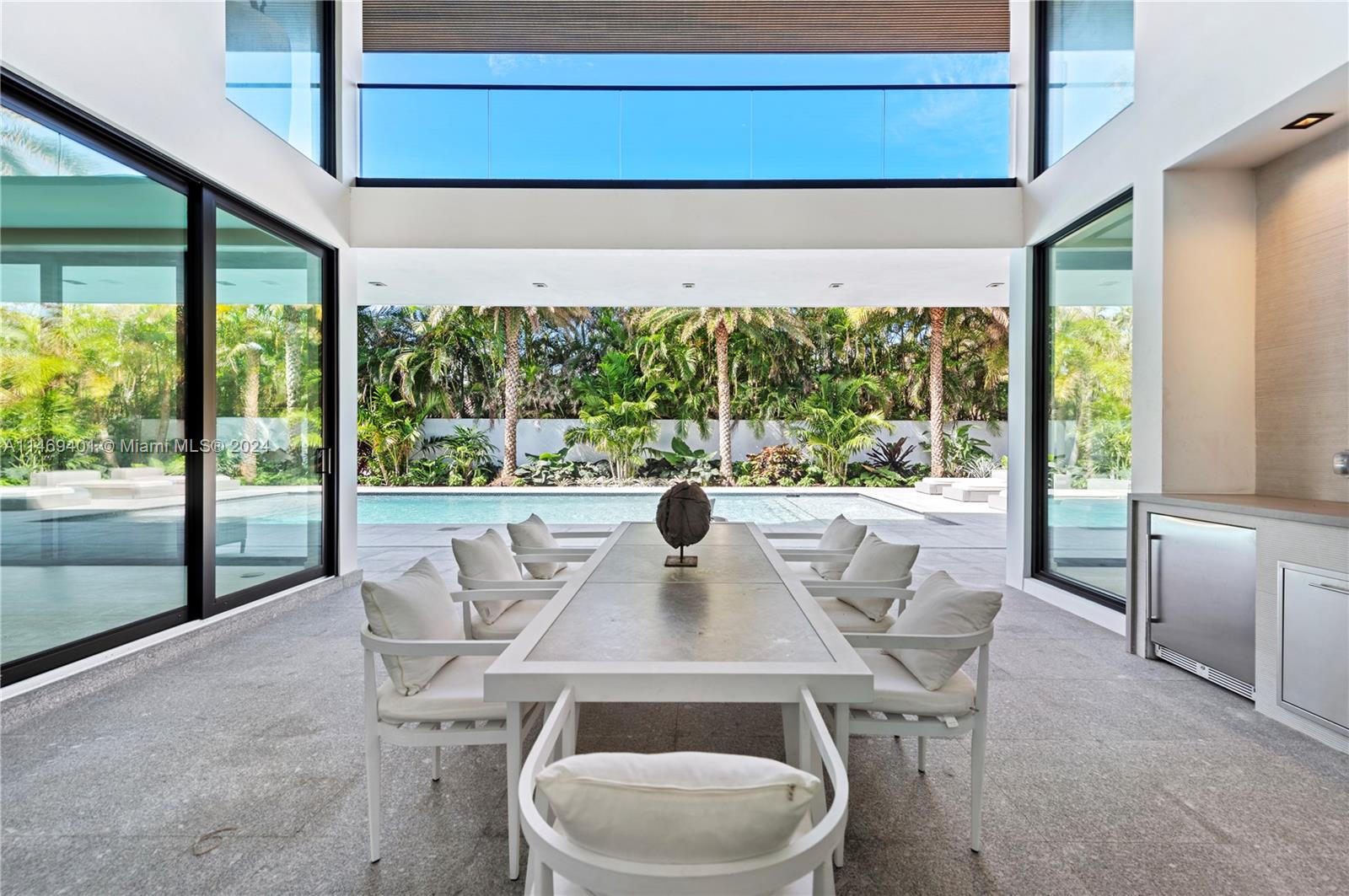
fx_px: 524
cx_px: 674
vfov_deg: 81.1
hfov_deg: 104.3
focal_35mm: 14
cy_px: 448
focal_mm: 14
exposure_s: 1/13
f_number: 8
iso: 100
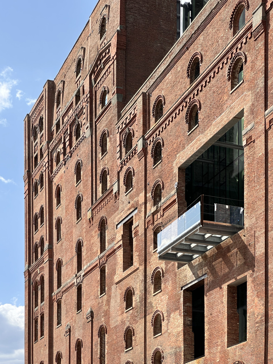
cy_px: 182
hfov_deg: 19.1
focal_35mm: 77
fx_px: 810
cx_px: 136
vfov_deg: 25.3
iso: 32
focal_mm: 9
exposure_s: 1/433
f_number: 2.8
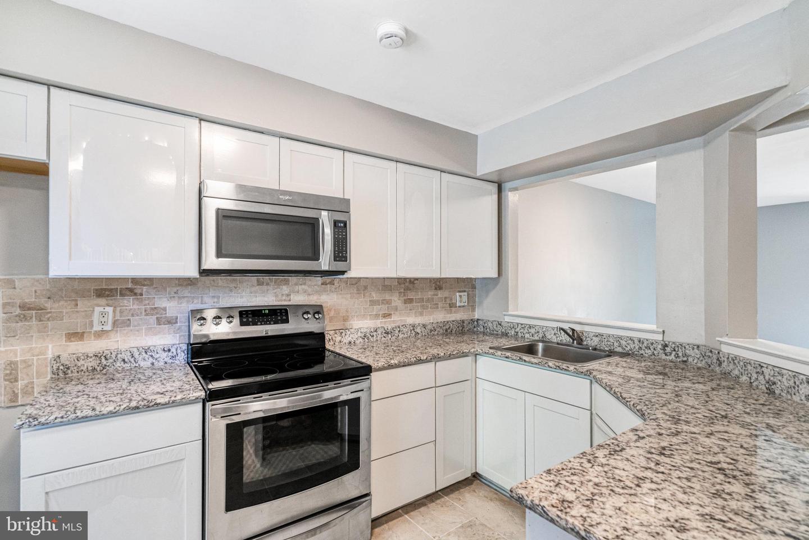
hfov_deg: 96.7
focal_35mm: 16
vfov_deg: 73.7
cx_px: 404
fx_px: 360
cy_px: 270
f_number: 8
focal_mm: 16
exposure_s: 1/30
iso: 1250
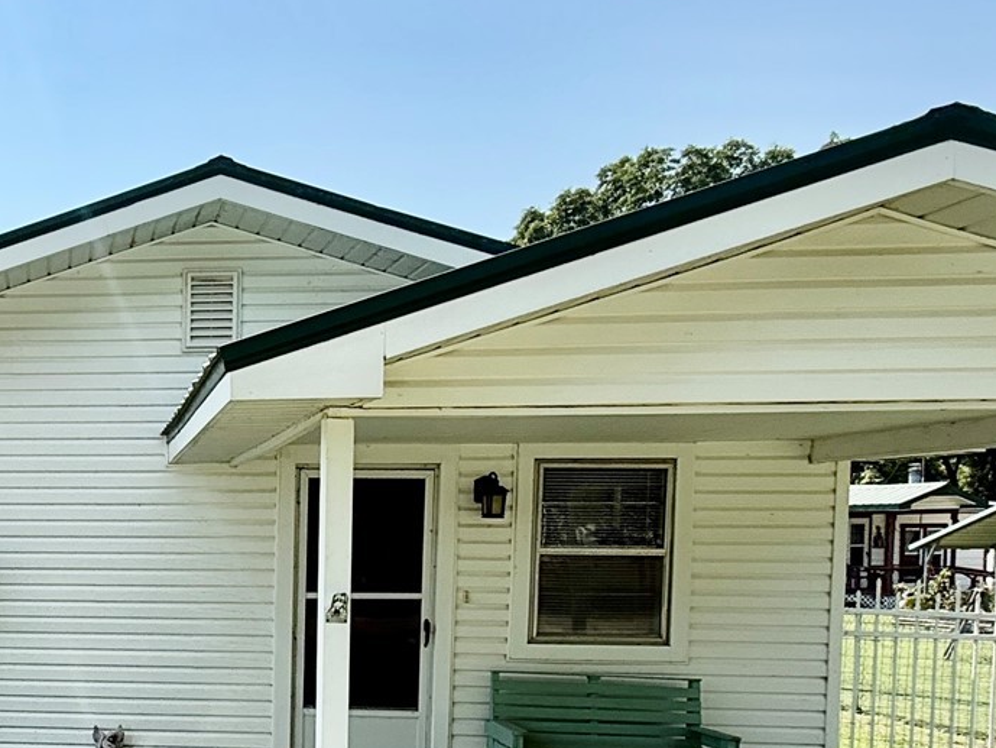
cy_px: 606
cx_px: -49
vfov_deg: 35.5
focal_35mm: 39
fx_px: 1122
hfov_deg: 40.5
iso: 64
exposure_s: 1/1613
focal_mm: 2.22
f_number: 2.2
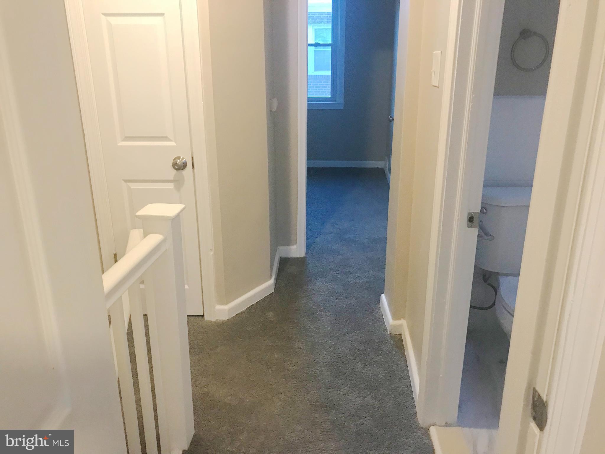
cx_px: 302
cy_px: 227
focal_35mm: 28
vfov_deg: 49.7
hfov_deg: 63.4
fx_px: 489
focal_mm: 3.99
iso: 100
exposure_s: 1/9
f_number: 1.8
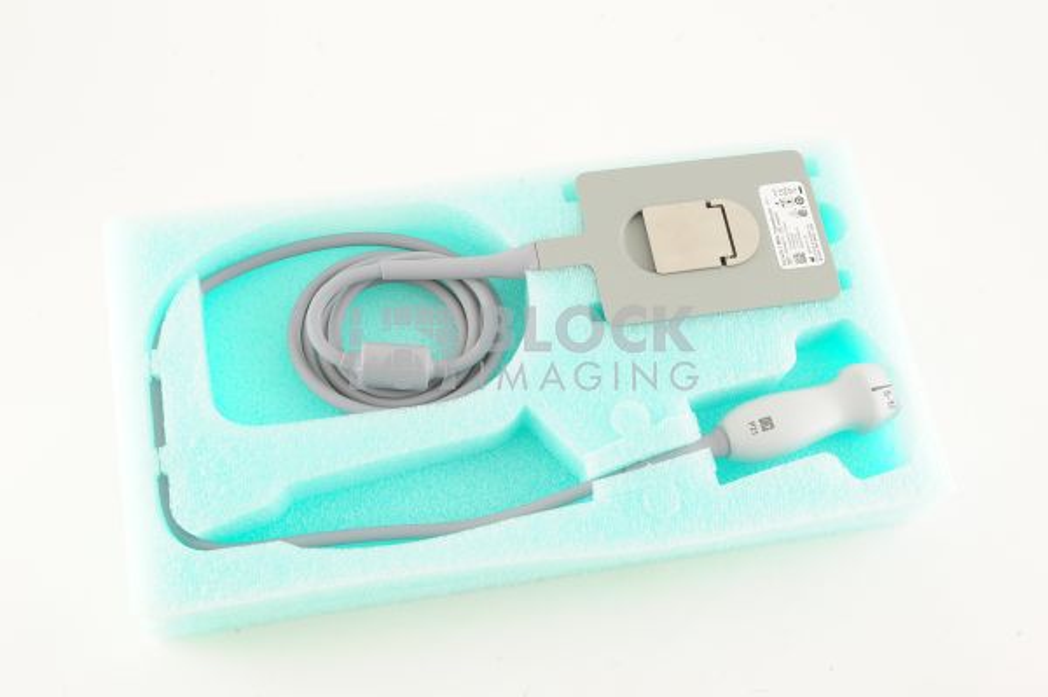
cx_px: 524
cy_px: 348
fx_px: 1454
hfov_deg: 39.6
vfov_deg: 26.9
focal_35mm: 50
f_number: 13
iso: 1600
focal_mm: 50
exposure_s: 1/160
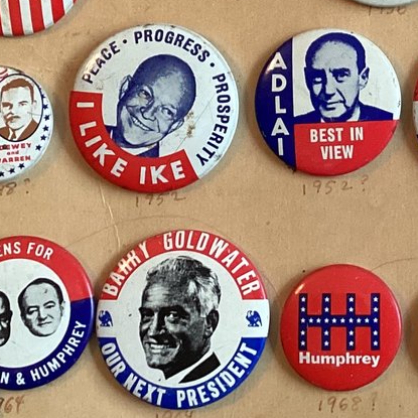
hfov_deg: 16.9
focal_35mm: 100
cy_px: -16
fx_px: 1366
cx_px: 449
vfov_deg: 17.0
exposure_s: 1/50
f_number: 2.4
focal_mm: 3.3
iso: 160
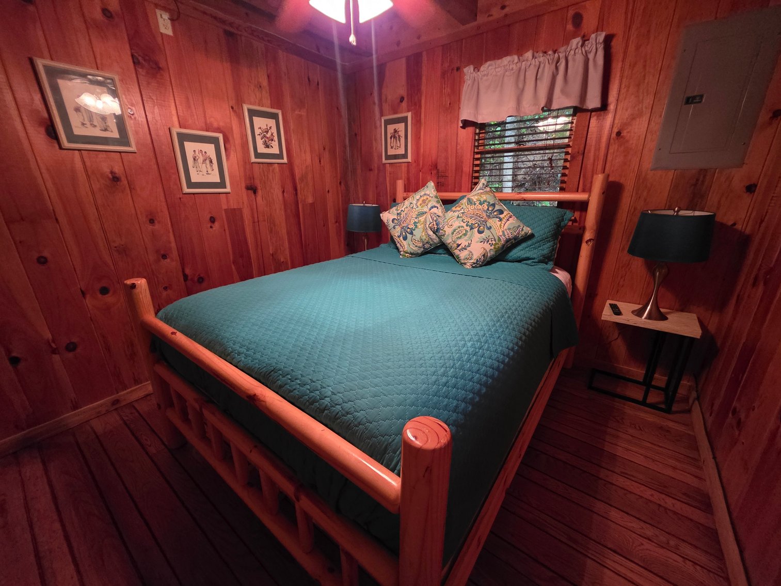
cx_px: 390
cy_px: 293
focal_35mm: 13
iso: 1000
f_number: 1.9
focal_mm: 2.2
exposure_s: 1/60
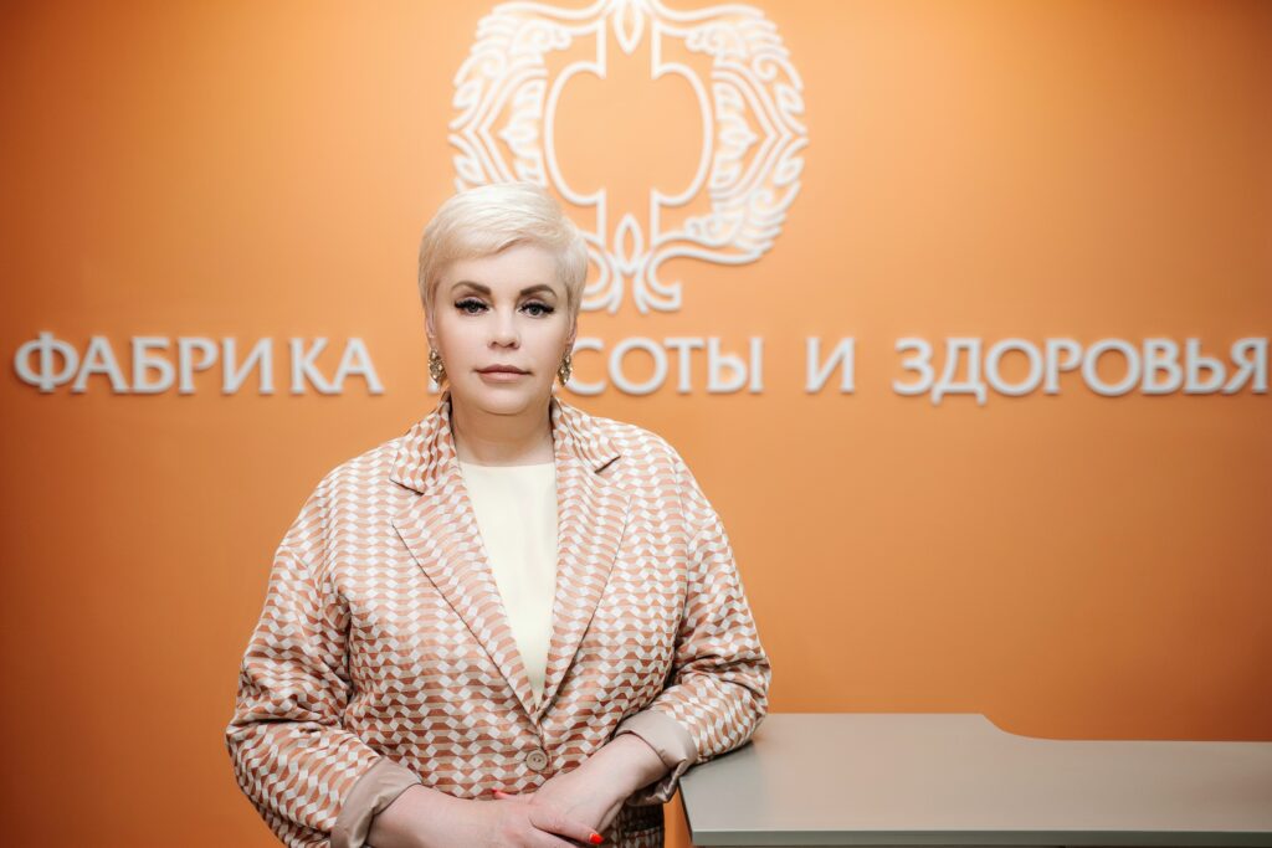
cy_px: 424
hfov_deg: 40.3
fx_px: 1731
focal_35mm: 49
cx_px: 636
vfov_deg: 27.5
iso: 400
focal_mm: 49
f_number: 2.8
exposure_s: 1/250
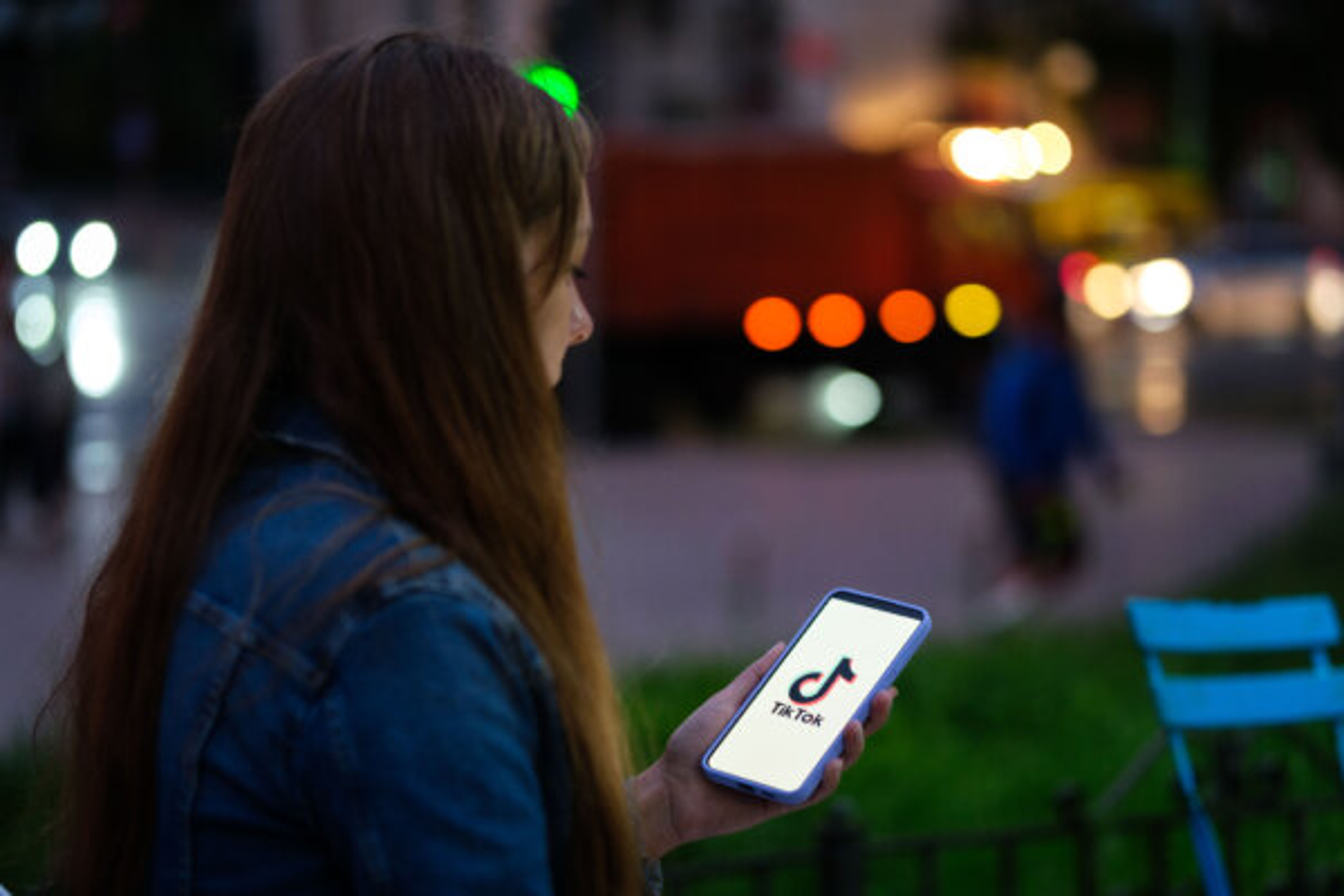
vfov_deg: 16.3
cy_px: 448
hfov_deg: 24.2
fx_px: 3136
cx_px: 672
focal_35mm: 84
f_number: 1.6
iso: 640
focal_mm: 56
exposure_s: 1/50
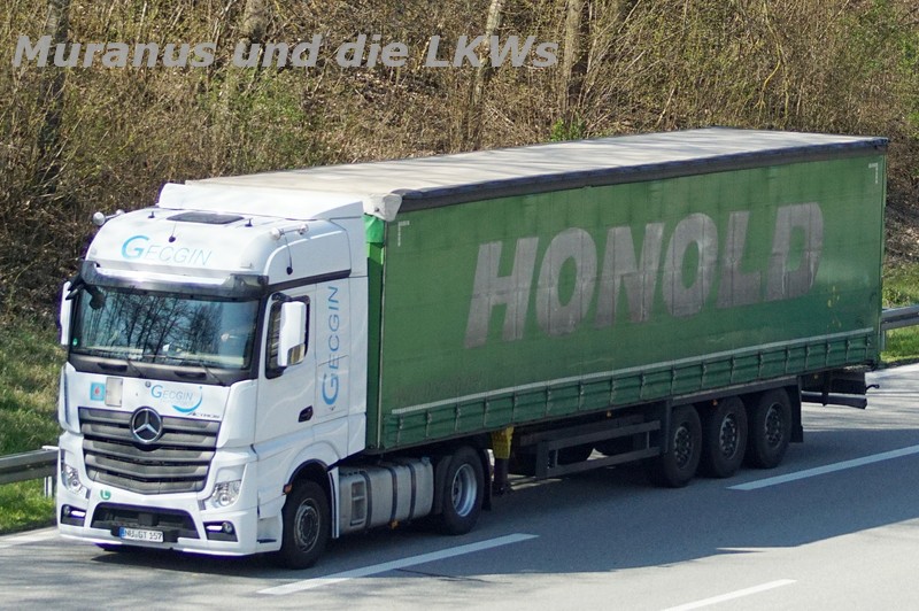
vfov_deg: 12.2
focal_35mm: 112
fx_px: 2869
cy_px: 306
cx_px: 460
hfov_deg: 18.2
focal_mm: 75
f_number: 5
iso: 800
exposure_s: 1/2000
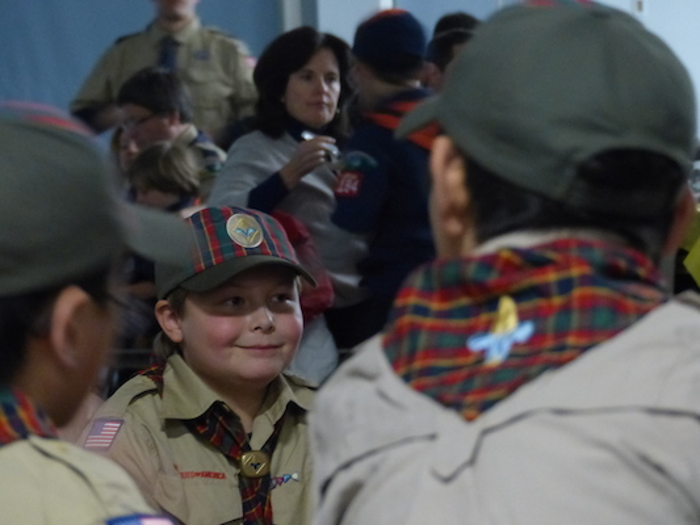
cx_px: 350
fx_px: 3438
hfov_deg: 11.6
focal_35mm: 170
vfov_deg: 8.7
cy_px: 262
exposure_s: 1/5
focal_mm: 30.6
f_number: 2.8
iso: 800
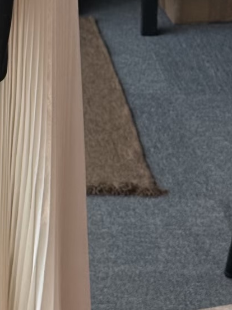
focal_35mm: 167
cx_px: -123
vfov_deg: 11.4
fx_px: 1492
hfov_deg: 8.7
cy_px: -130
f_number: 1.78
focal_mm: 6.76
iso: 125
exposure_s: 1/60
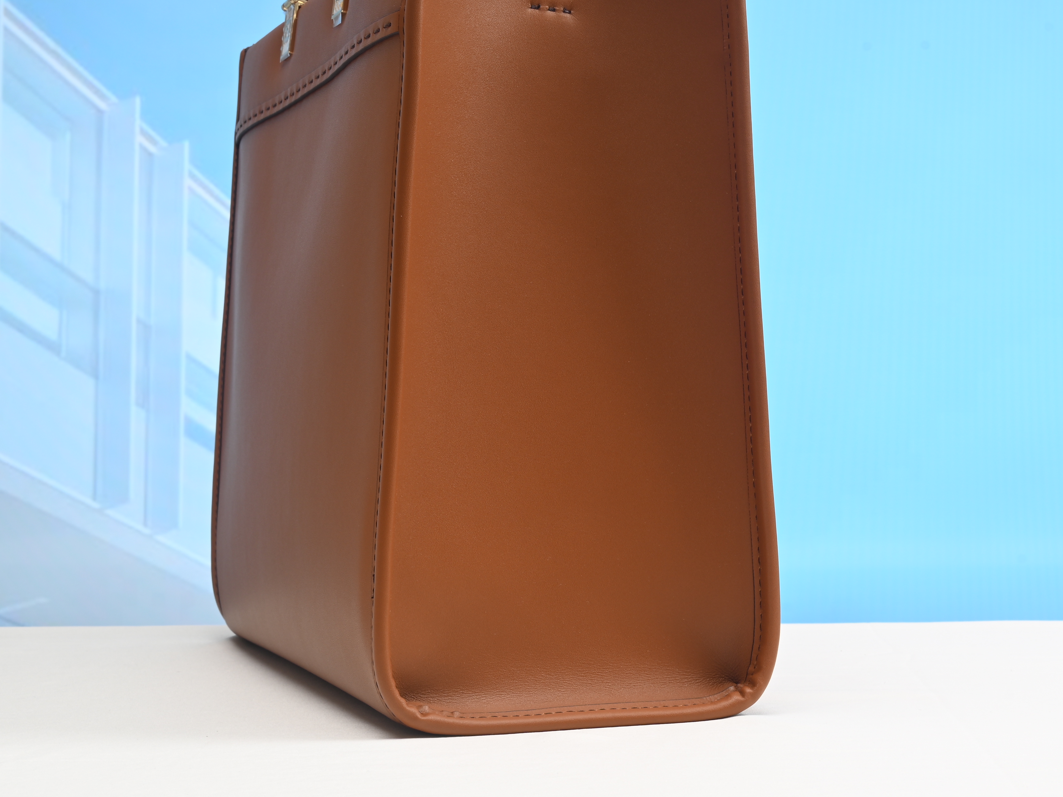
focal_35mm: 65
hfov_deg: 29.4
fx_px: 1996
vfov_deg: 22.6
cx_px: 798
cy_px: 333
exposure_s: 1/2
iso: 100
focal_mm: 39
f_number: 16
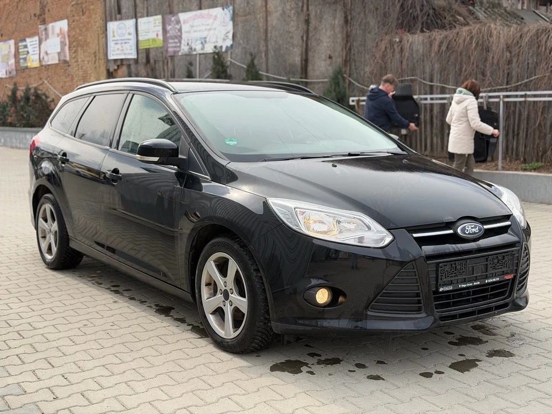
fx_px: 765
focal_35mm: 48
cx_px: 276
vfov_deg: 30.3
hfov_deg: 39.7
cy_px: 207
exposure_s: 1/2208
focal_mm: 6.76
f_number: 1.78
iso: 64
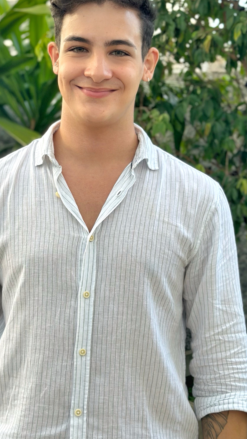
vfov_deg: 29.7
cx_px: 98
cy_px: 183
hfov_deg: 17.0
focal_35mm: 71
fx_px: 827
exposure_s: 1/167
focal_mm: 6.86
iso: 64
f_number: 1.78
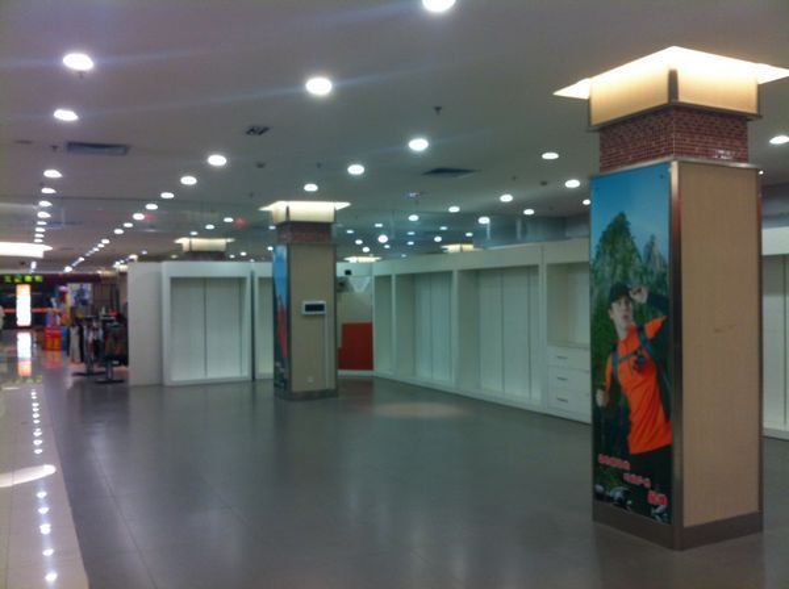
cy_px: 294
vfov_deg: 40.6
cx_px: 394
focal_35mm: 35
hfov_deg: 52.7
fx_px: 796
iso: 100
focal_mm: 3.85
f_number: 2.8
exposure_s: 1/15
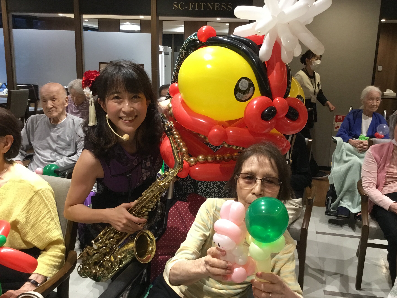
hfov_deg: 52.5
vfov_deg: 40.7
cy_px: 155
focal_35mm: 35
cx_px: 223
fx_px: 401
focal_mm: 3.3
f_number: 2.4
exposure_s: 1/30
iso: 100
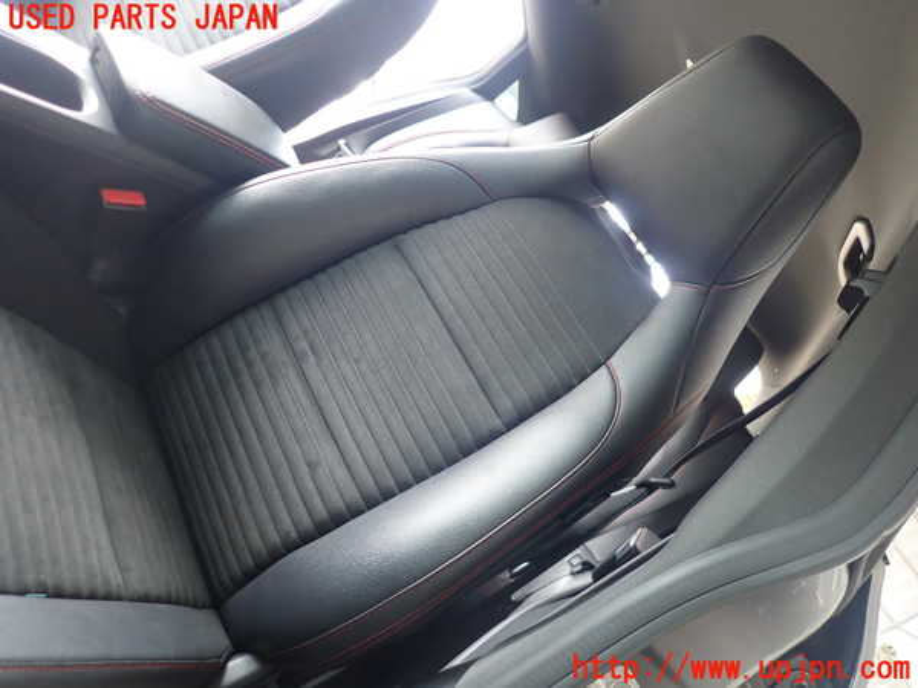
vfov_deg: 54.9
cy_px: 344
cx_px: 459
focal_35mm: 25
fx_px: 663
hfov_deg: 69.4
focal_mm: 4.5
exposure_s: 1/40
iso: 200
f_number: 2
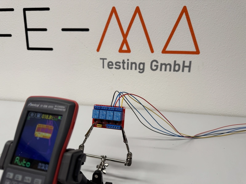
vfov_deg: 56.8
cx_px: 123
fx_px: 171
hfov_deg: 71.6
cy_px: 92
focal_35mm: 24
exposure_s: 1/121
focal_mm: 6.76
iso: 125
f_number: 1.78
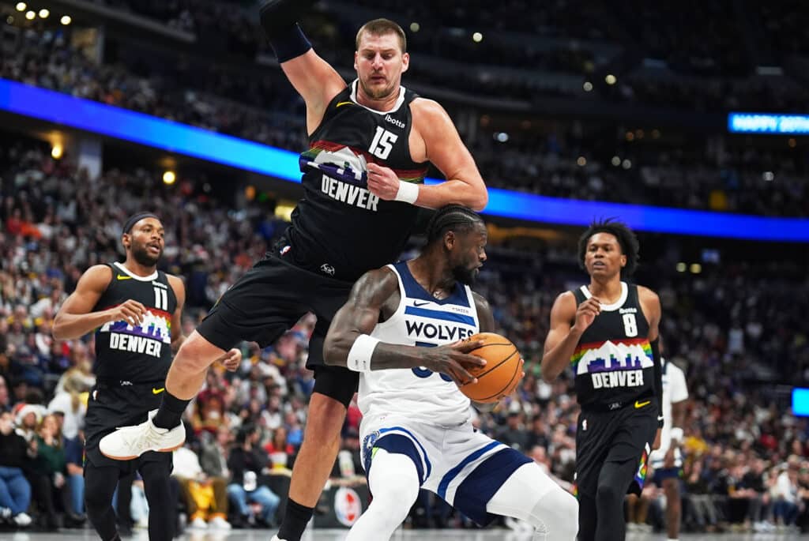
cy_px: 270
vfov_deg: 18.2
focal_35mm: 75
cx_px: 404
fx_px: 1687
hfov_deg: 27.0
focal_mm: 50
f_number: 1.4
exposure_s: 1/3200
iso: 1250
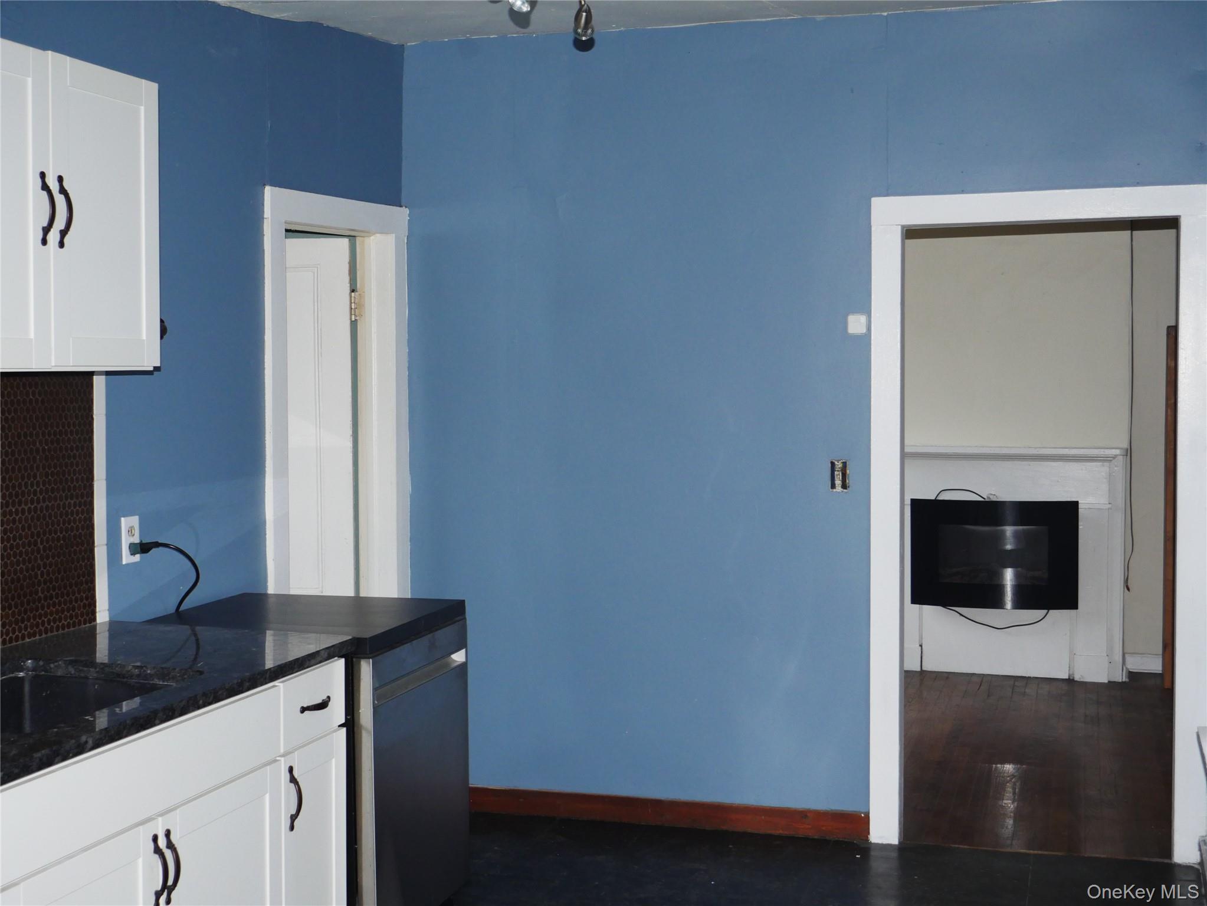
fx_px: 1535
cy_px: 453
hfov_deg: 42.9
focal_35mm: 44
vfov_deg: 32.9
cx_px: 604
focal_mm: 22
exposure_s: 1/160
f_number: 4.7
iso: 1000
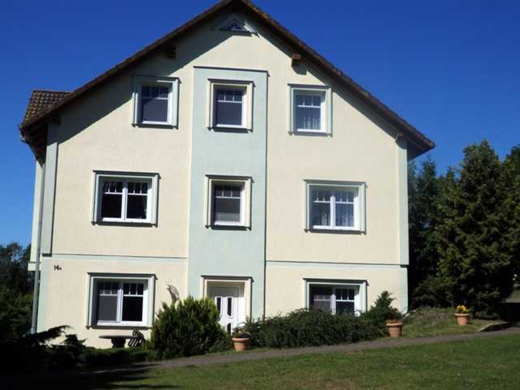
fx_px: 736
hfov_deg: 38.9
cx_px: 260
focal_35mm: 49
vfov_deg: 29.7
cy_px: 195
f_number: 11.2
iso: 125
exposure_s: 1/400
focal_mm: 8.9
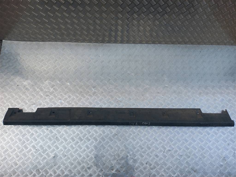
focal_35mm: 25
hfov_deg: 69.4
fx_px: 170
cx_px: 118
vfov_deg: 54.9
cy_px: 88
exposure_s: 1/50
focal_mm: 4.6
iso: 25
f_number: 1.8
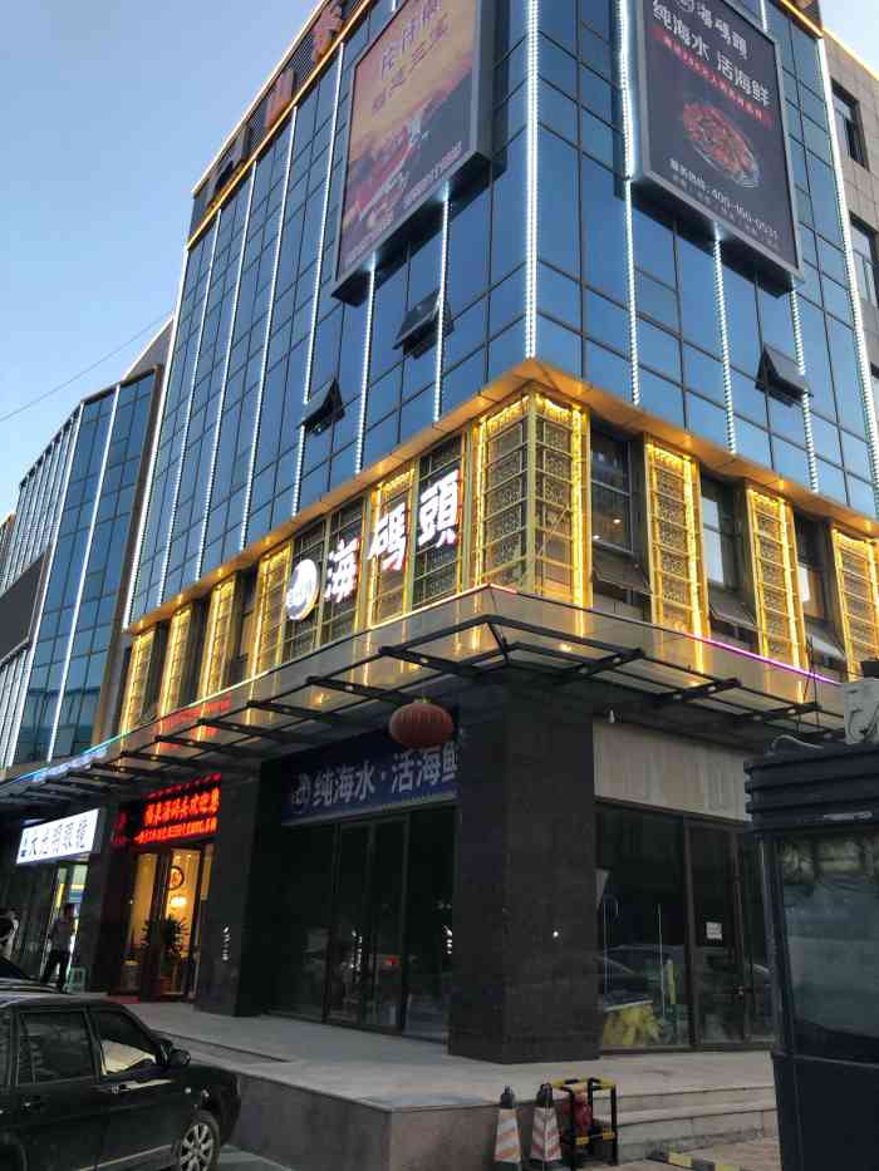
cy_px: 586
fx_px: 948
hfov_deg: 49.8
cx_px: 440
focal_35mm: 28
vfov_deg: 63.4
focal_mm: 3.99
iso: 40
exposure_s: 1/33
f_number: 1.8
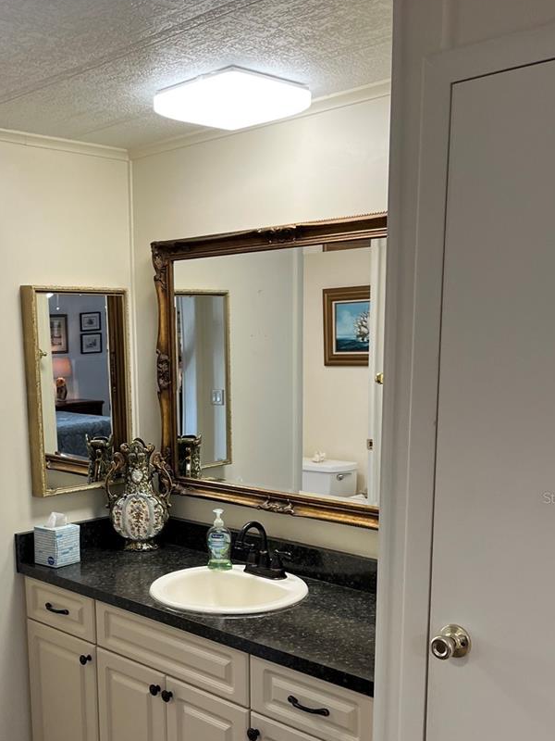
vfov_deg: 47.1
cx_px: 192
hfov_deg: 36.5
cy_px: 497
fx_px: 834
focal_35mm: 39
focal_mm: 5.1
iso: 100
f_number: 1.6
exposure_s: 1/120
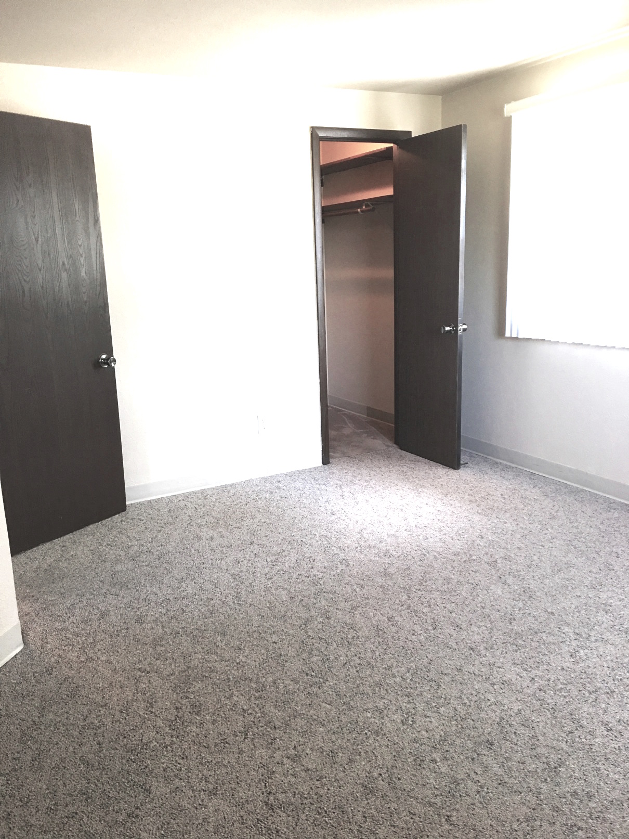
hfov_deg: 48.2
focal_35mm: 29
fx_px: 703
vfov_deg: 61.7
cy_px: 420
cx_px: 314
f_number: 2.2
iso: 50
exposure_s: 1/15
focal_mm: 4.15
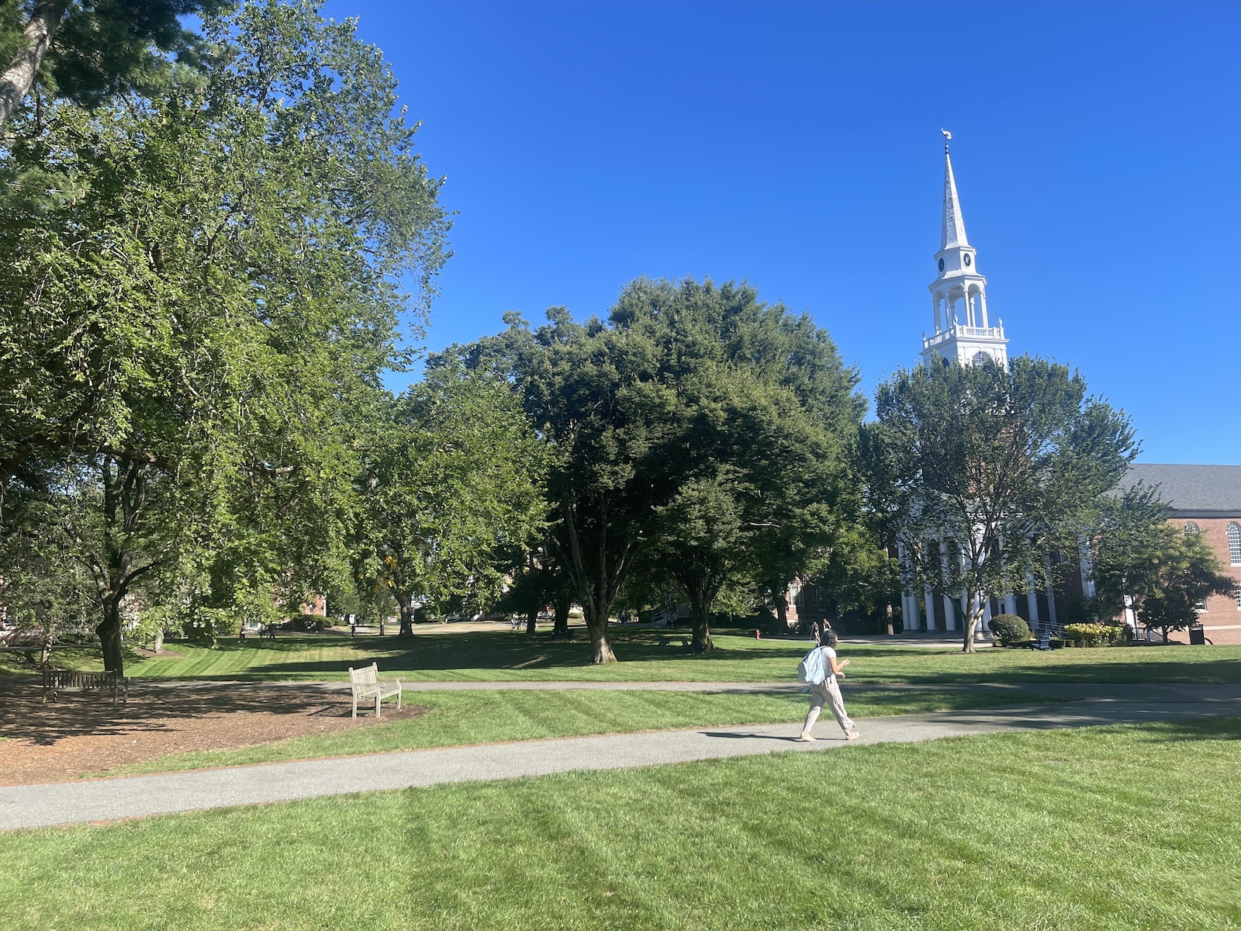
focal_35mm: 25
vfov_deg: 54.9
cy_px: 466
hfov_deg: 69.4
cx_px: 620
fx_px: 896
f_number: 1.6
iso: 32
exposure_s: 1/1456
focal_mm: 5.1
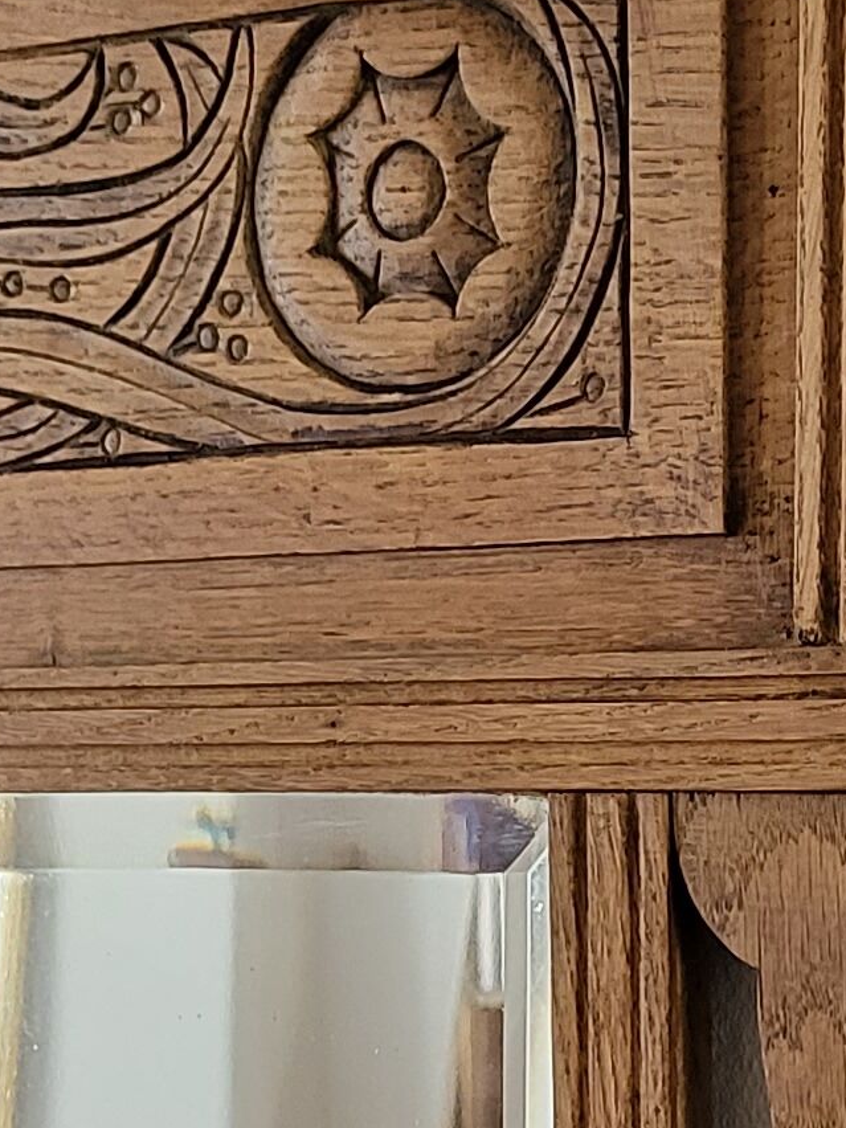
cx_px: 531
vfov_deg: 15.9
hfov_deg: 12.1
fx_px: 3976
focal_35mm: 122
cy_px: 1087
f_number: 1.8
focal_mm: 5.4
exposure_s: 1/50
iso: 320
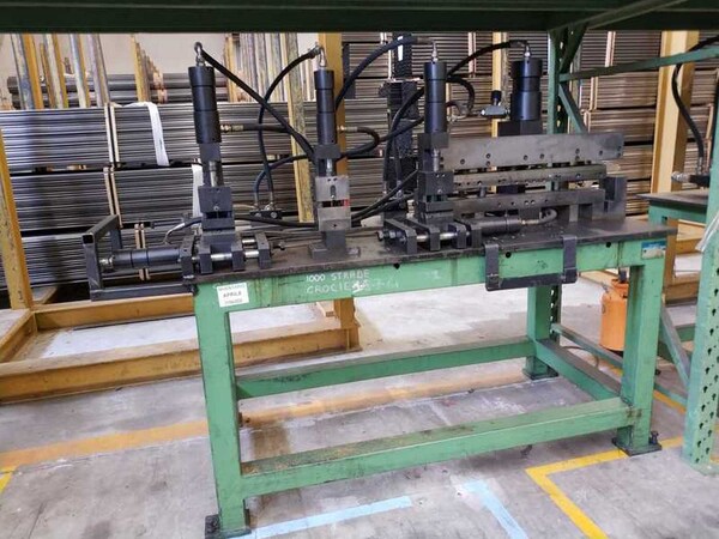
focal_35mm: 32
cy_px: 270
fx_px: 665
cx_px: 360
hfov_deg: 56.8
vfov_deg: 44.2
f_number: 2
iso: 397
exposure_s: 1/17
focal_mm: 4.5
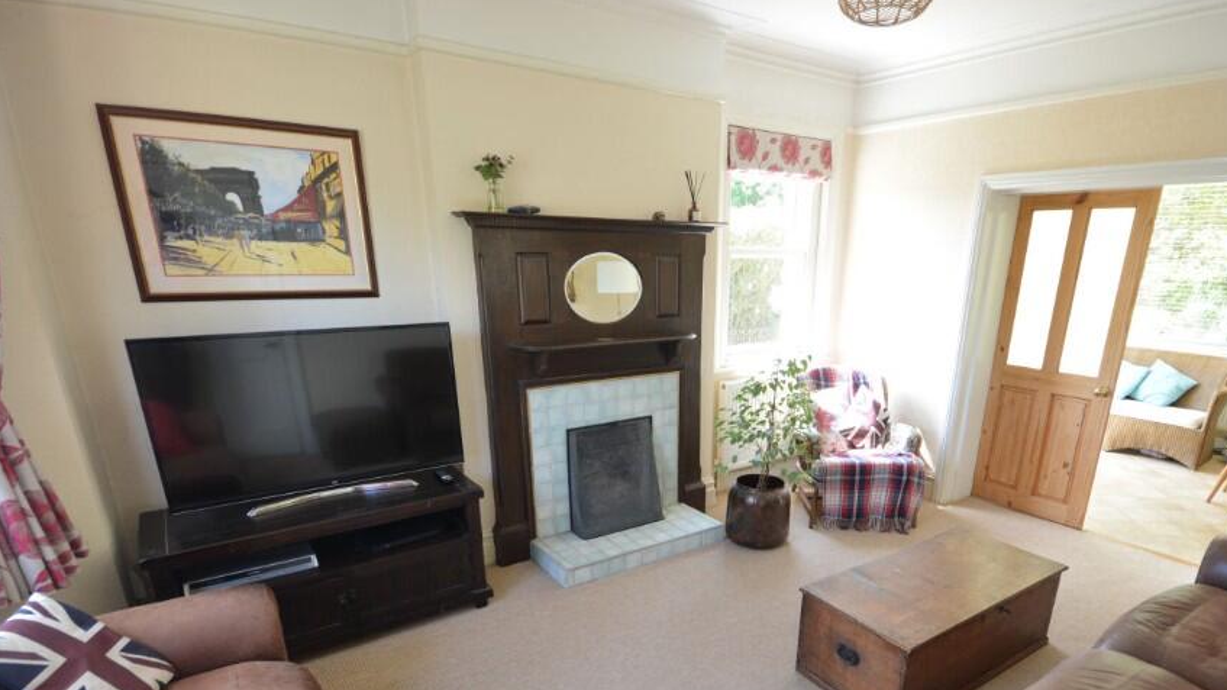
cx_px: 691
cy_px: 480
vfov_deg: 56.6
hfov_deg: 89.1
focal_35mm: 19
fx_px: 618
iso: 400
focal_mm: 10
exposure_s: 1/15
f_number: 8
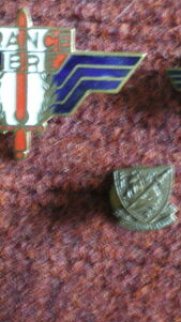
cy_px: 135
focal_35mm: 66
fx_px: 564
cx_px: 86
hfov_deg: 18.2
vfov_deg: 31.8
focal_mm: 6.3
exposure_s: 1/6
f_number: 3.1
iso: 400
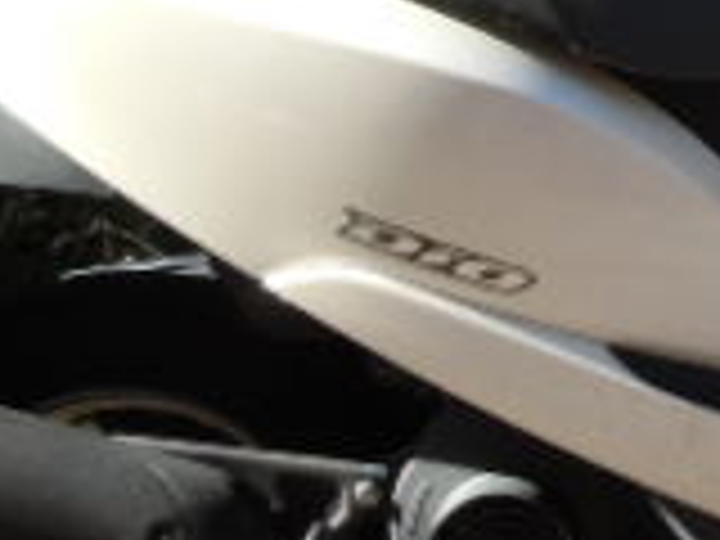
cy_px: 32
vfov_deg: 11.2
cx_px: 990
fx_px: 2746
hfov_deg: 14.2
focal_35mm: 132
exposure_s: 1/200
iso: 100
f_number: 4
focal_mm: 5.9
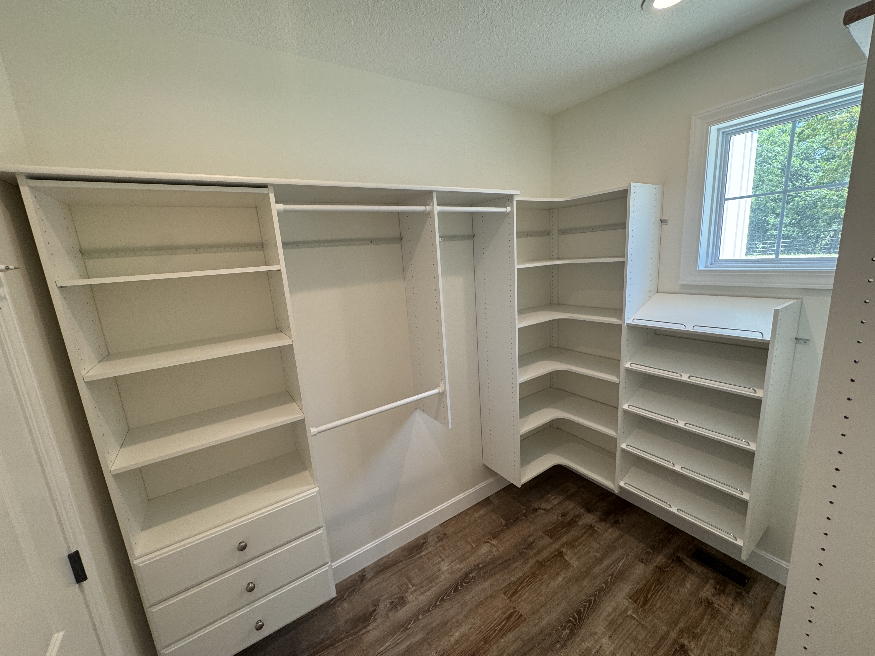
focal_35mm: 14
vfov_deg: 85.7
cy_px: 328
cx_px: 438
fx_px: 354
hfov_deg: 102.1
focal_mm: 2.22
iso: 125
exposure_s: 1/120
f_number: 2.2
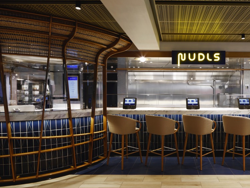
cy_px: 84
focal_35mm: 27
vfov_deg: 51.2
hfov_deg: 65.3
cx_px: 125
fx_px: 195
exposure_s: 1.5
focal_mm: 24
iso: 100
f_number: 13
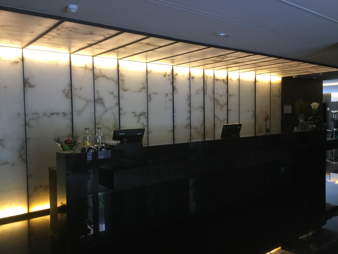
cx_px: 169
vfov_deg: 45.4
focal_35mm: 31
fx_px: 303
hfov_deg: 58.4
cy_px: 127
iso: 100
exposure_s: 1/33
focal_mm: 3.3
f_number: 2.4
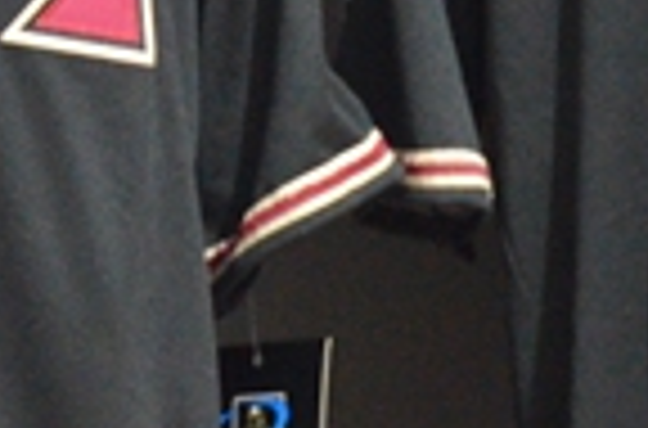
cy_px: 126
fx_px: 8396
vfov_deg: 2.9
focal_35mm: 468
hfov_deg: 4.4
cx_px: 266
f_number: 4.8
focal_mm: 56
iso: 4000
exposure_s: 1/8
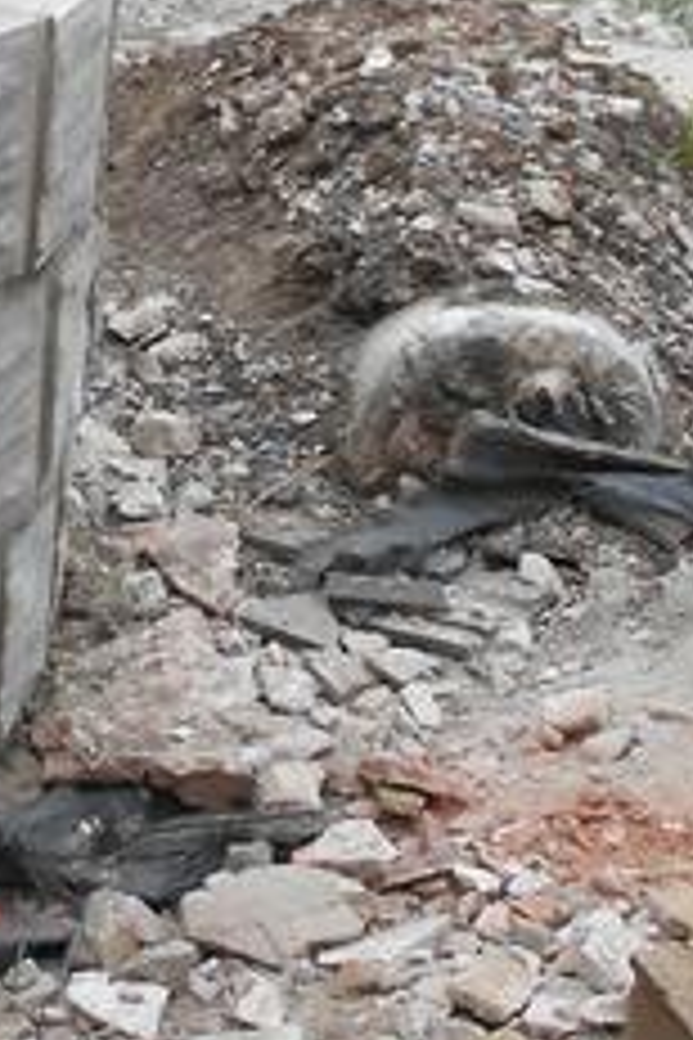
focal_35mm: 75
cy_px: 239
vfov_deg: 26.6
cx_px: -576
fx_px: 2165
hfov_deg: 15.5
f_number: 3.5
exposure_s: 1/30
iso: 80
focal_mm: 4.6
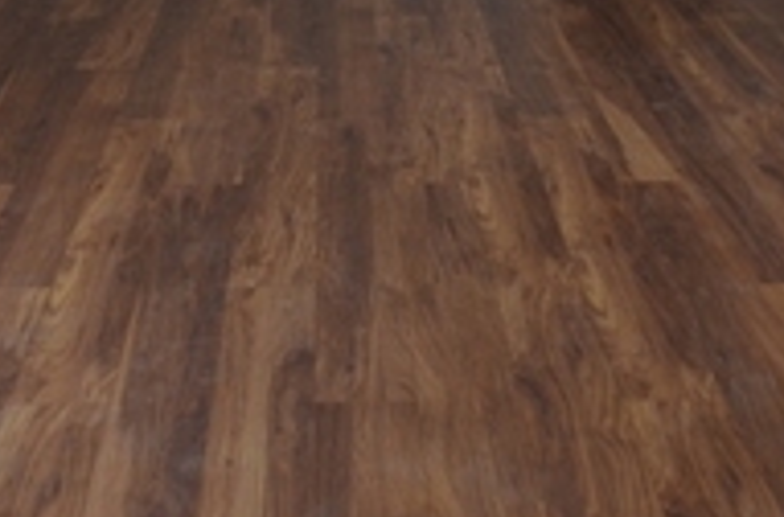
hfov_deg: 35.1
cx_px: 347
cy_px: -439
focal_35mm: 57
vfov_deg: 18.2
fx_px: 1237
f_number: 7.1
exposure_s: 1/160
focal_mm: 10
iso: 400
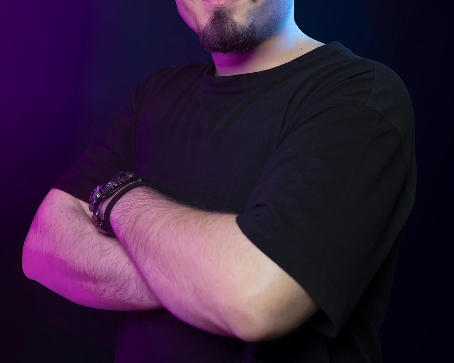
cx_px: 228
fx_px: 873
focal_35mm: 65
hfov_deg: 29.1
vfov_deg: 23.3
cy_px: 99
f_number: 4
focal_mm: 46
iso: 50
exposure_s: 1/10
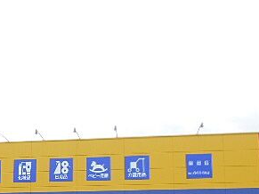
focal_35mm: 66
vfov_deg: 21.6
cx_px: 47
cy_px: 188
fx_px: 494
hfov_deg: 28.7
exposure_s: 1/500
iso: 80
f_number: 3.4
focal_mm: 5.1
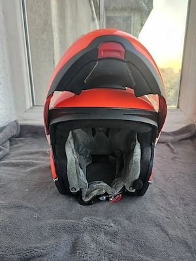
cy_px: 130
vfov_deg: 73.9
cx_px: 98
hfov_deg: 58.9
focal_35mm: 23
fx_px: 174
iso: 160
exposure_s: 1/101
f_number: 1.7
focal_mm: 6.3
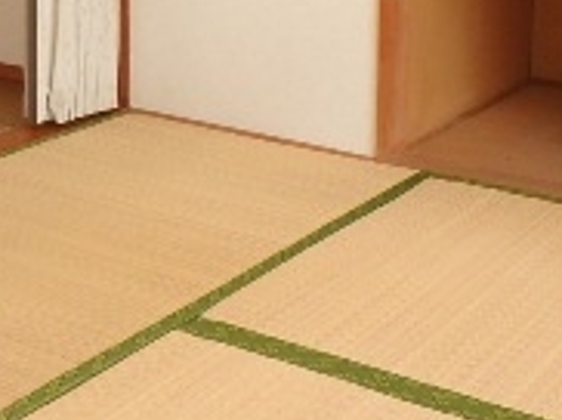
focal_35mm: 74
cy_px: -68
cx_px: 306
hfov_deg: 26.4
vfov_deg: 18.9
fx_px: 1200
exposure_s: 1/50
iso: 200
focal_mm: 3.7
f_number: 3.5
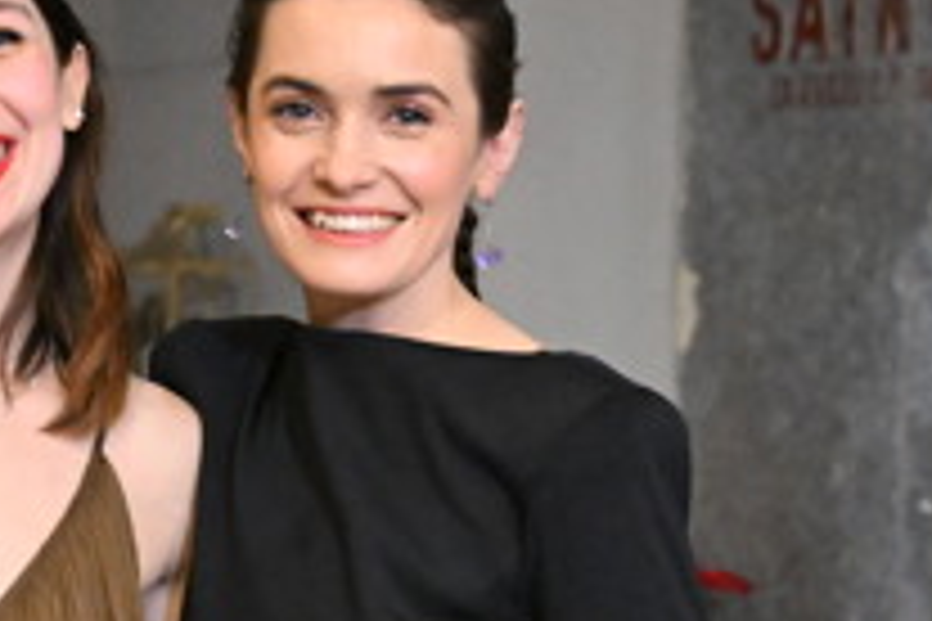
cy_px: 562
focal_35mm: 150
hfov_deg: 13.5
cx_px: 68
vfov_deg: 9.1
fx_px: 3883
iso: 12800
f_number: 2.8
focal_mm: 45
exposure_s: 1/800
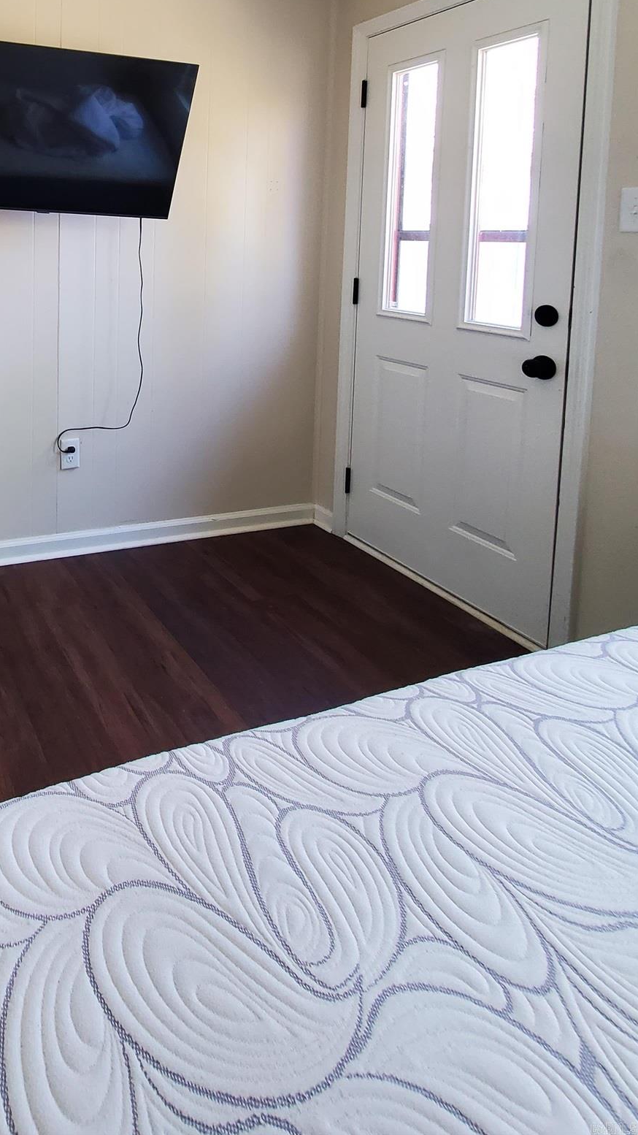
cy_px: 295
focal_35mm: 21
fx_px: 632
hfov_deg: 46.7
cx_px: 33
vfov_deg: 78.1
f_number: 2.2
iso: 320
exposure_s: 1/60
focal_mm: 1.8
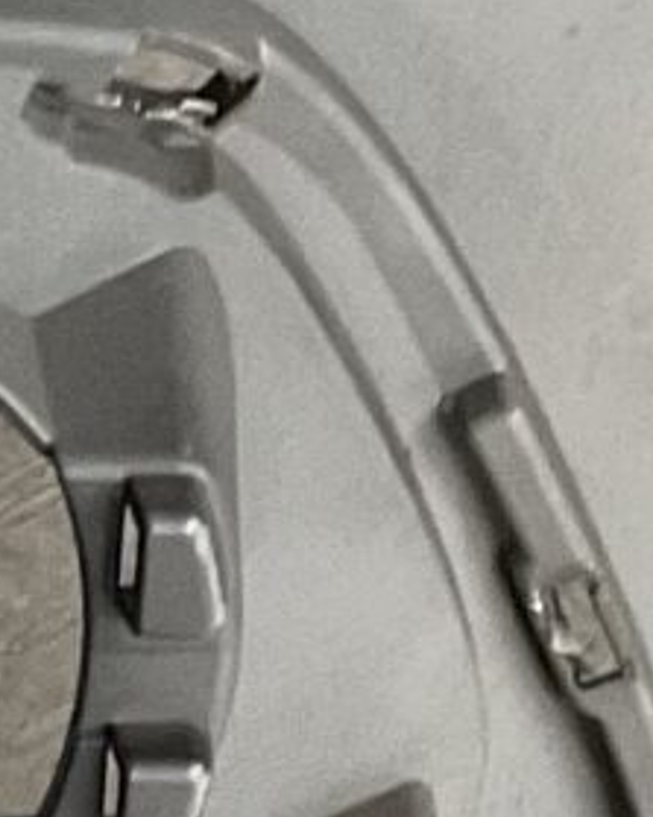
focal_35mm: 260
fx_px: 6284
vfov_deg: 7.4
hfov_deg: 5.9
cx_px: 750
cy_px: 501
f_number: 1.8
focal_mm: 3
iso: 200
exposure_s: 1/60
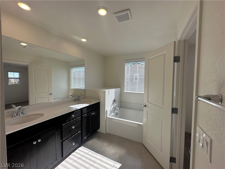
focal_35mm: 14
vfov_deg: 85.7
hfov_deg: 102.1
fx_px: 91
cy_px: 84
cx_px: 112
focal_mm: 2.22
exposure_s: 1/575
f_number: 2.2
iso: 40
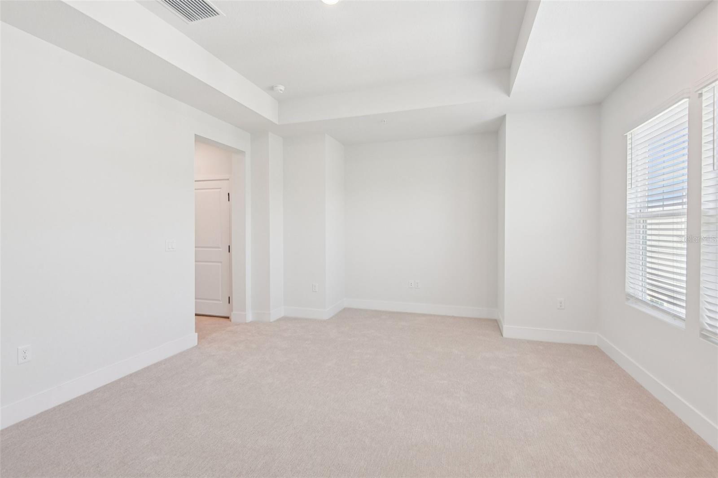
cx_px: 359
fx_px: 319
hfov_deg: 96.7
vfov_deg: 73.7
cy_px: 239
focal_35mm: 16
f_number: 8
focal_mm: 16
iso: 400
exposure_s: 1/30
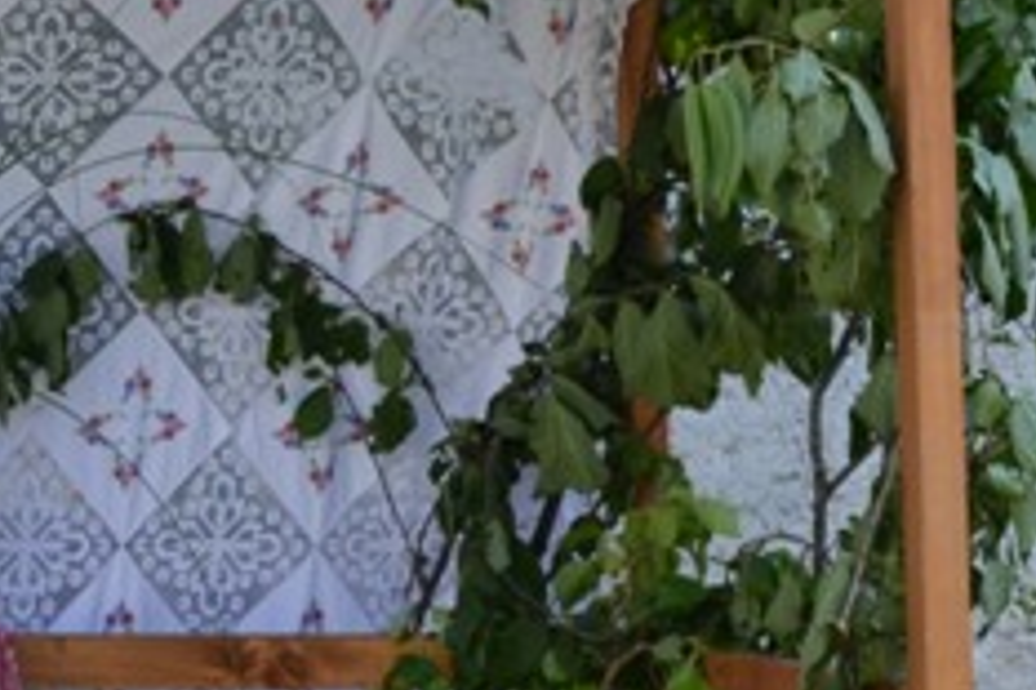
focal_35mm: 132
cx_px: -76
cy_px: 407
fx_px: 3796
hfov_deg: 15.2
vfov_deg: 10.4
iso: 100
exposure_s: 1/125
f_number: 5.6
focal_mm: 20
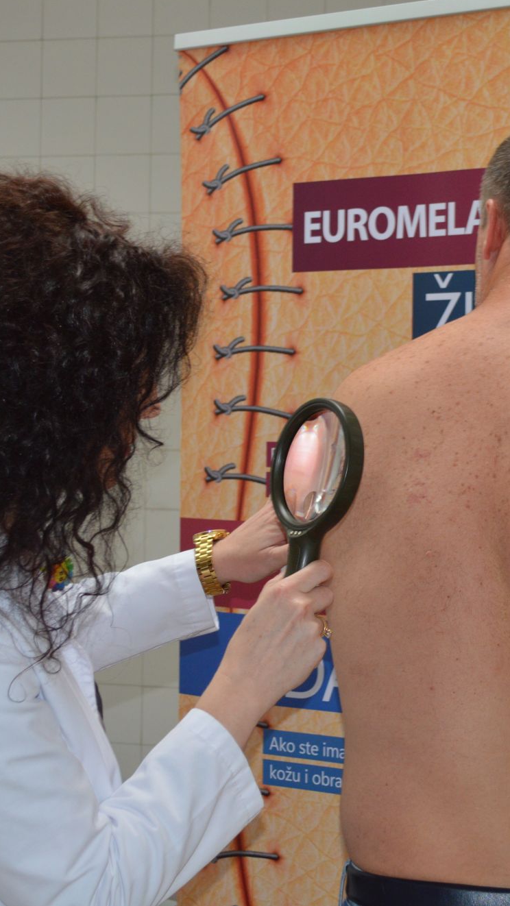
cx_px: 341
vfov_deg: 27.9
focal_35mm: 76
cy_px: 451
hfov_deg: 15.9
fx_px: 1826
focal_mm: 32
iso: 560
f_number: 4.8
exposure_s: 1/60
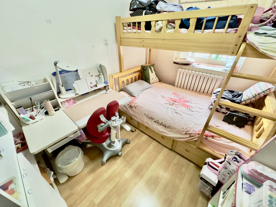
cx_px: 138
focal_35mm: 14
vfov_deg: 85.7
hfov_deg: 102.1
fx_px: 112
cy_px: 104
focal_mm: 2.22
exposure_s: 1/95
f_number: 2.2
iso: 320
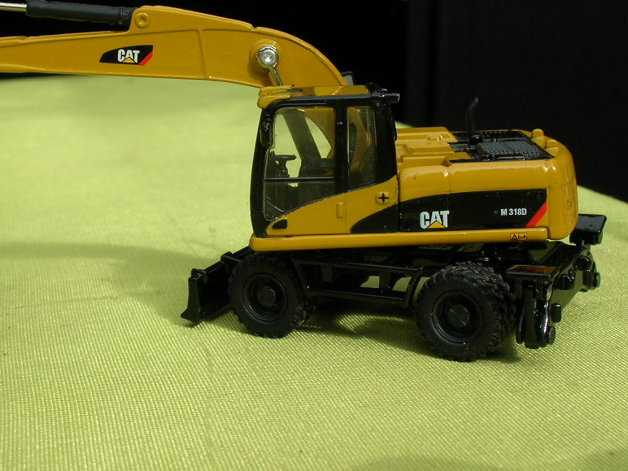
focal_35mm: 61
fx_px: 1107
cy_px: 187
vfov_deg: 24.0
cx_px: 245
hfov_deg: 31.6
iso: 50
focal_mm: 7.7
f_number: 5.4
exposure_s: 1/240
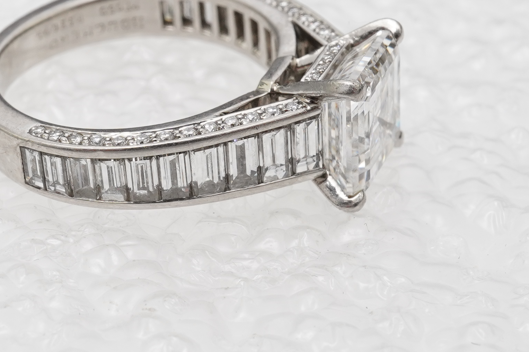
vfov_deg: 11.8
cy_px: 142
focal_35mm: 116
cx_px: 189
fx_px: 1704
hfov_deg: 17.6
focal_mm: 30
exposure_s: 1/125
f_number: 22
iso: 500
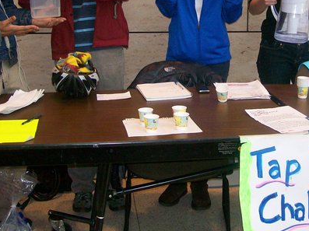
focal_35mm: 58
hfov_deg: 33.2
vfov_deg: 24.9
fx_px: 517
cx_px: 184
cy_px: 56
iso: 140
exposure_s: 1/64
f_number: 2.7
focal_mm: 6
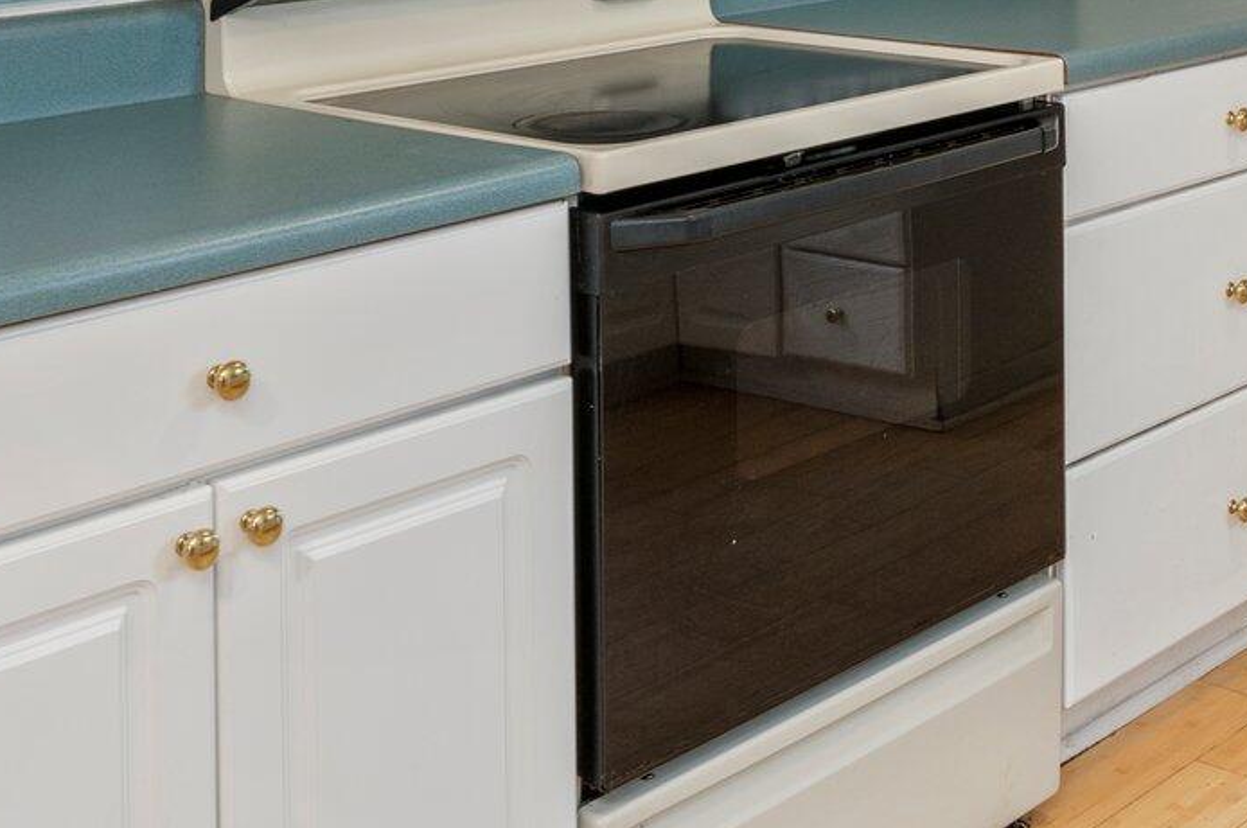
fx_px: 2145
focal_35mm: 62
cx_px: 1012
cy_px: -273
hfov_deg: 31.5
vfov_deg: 19.9
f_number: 9
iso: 320
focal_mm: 21
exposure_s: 1/8
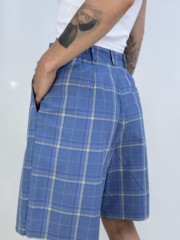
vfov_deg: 63.4
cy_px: 113
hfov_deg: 49.7
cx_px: 93
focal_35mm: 28
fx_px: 194
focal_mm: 6.86
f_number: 1.78
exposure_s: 1/642
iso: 80
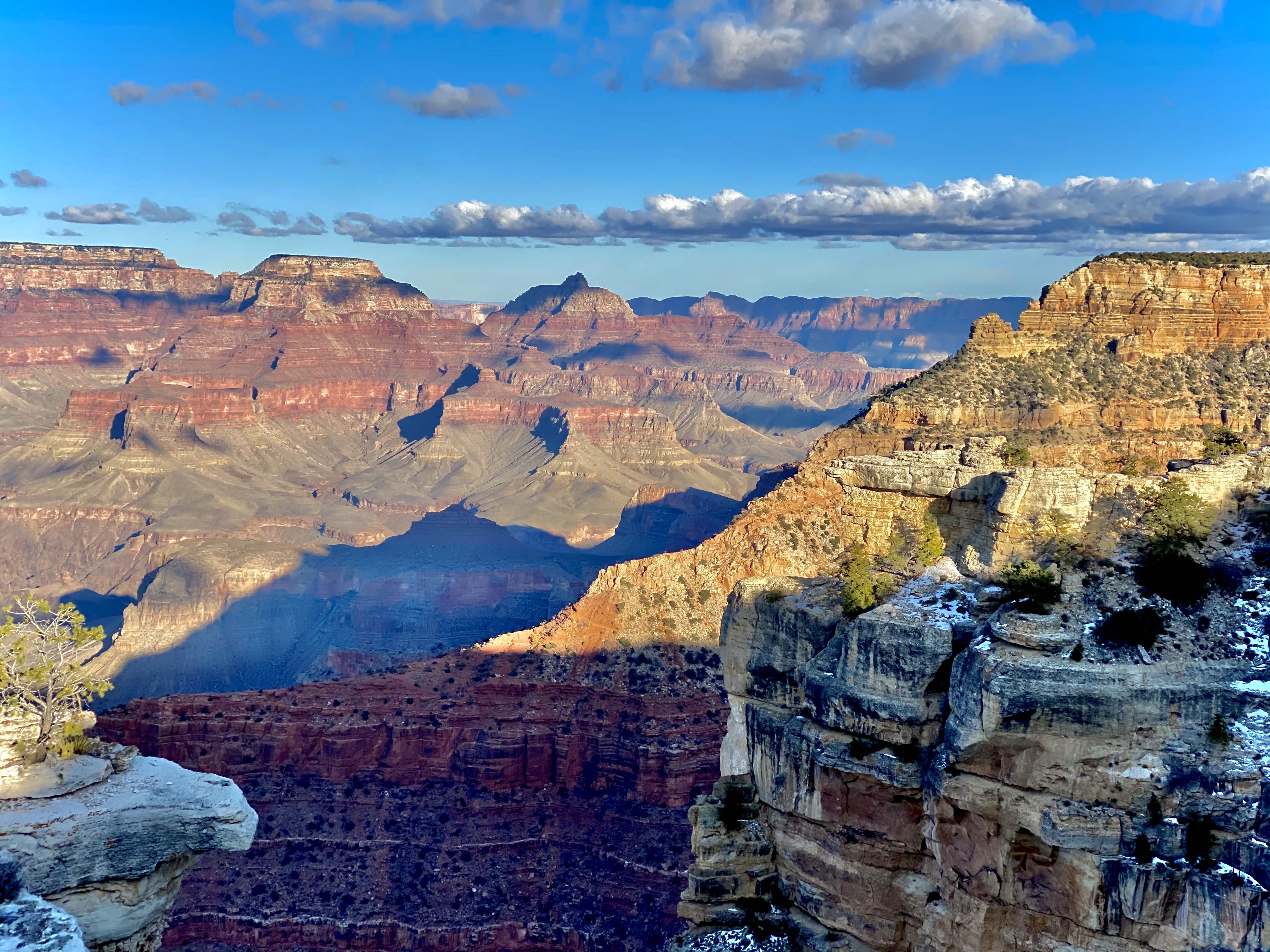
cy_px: 476
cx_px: 635
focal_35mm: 52
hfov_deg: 36.8
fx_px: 1908
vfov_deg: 28.0
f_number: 2
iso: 20
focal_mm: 6
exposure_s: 1/1497
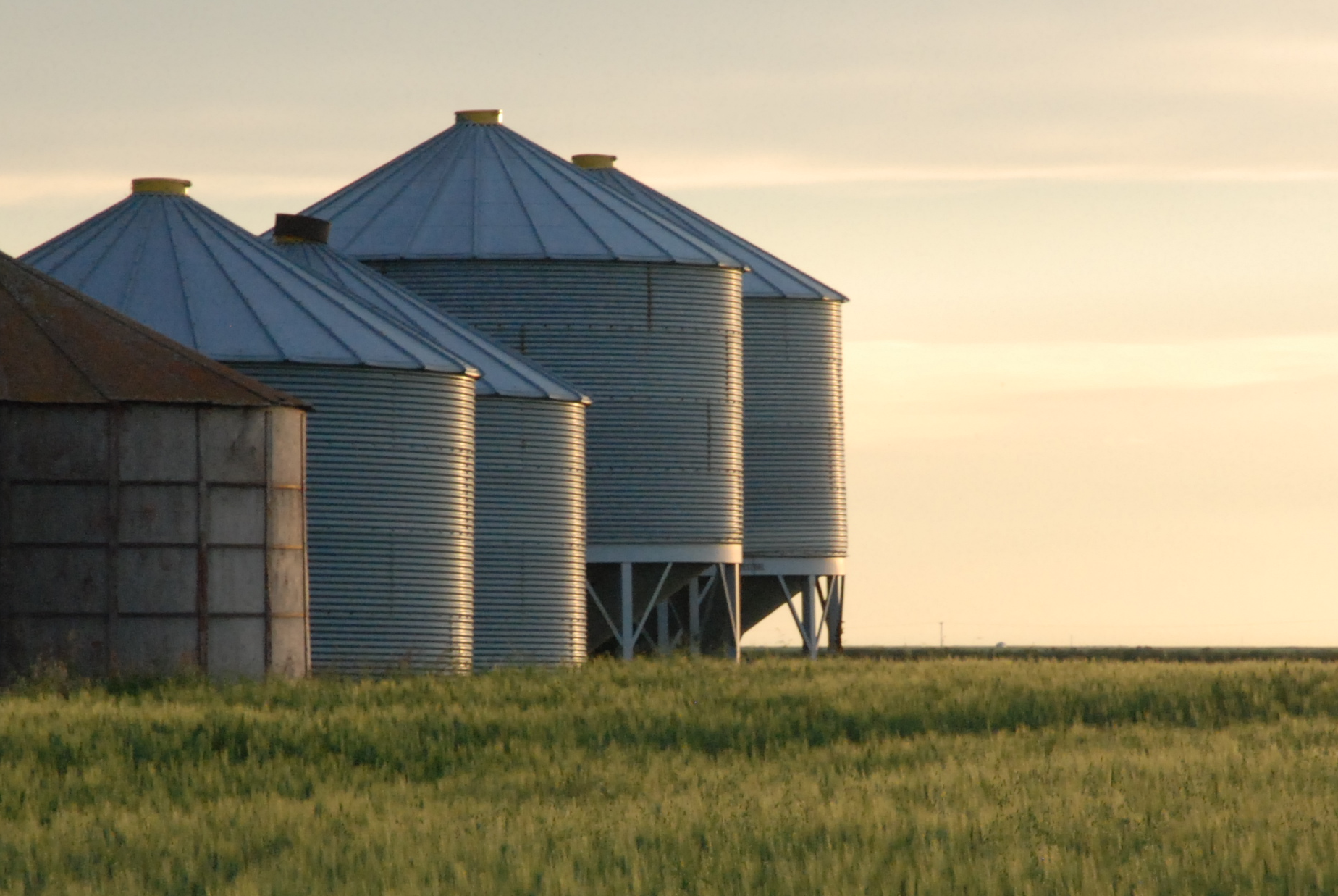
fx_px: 8186
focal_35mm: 220
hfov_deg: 9.3
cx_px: 786
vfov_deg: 6.3
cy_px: 608
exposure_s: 1/200
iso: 800
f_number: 8
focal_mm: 70
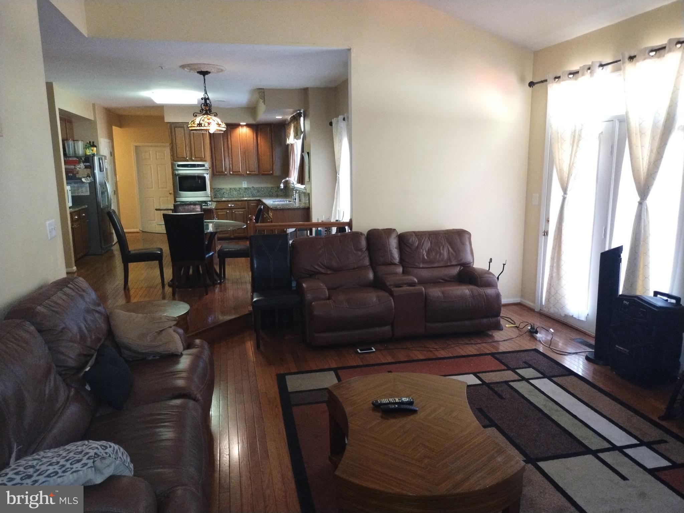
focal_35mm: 25
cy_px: 256
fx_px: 494
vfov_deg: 54.9
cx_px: 342
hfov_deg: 69.4
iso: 400
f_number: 1.7
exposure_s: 1/25.7
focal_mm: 4.71
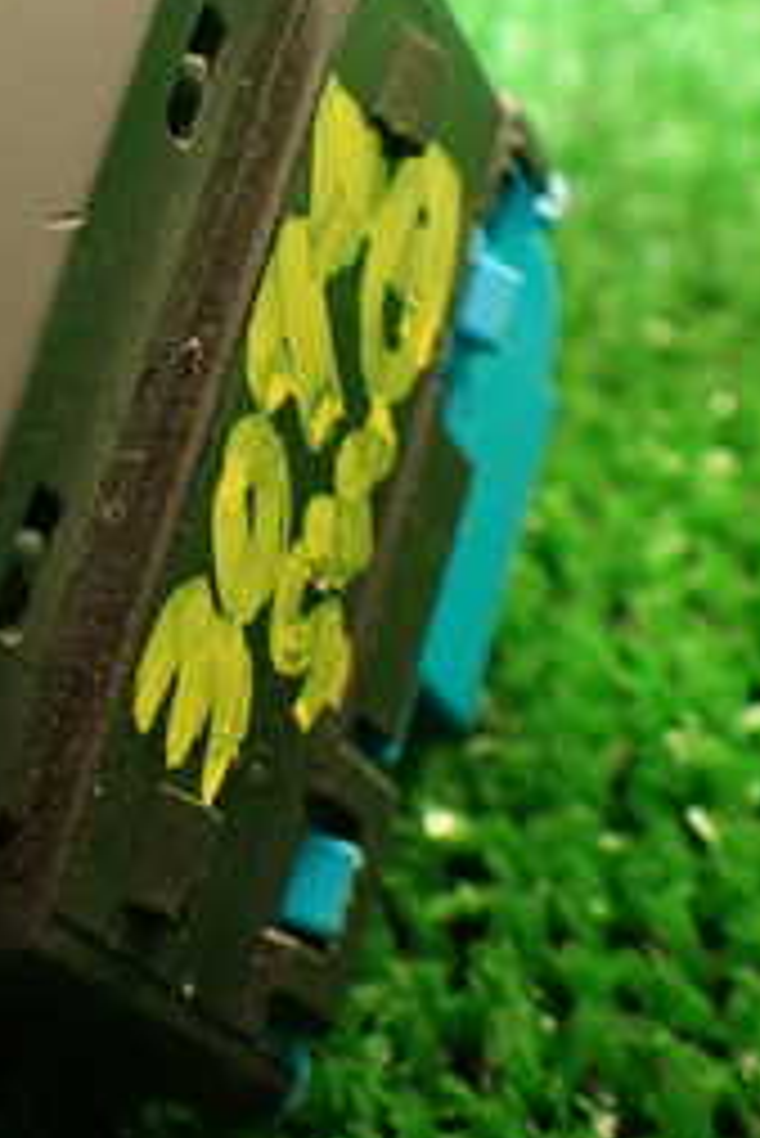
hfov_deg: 18.2
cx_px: 76
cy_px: 342
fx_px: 2340
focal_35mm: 74
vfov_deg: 27.1
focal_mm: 5.4
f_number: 2.3
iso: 320
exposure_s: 1/125
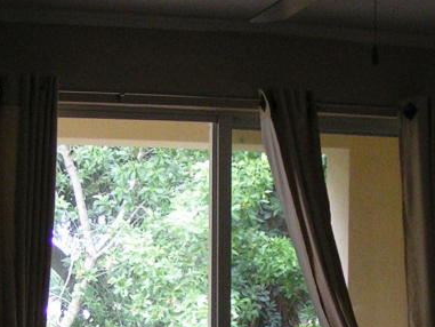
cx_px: 234
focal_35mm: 102
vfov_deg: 14.1
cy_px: 393
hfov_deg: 19.3
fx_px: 1282
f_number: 2.8
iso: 160
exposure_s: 1/40
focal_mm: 5.8
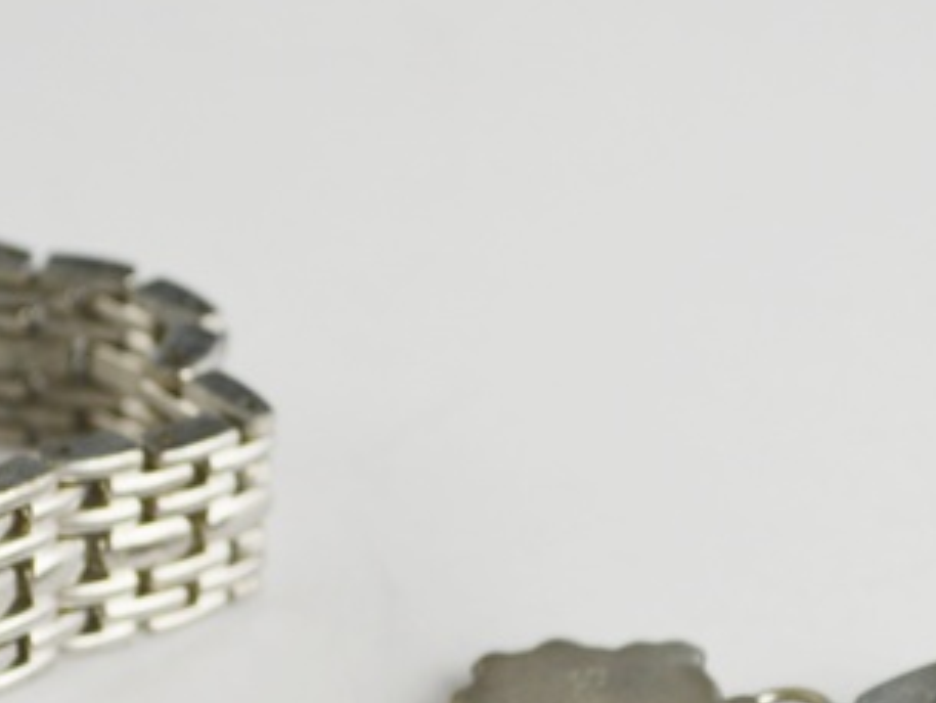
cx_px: 338
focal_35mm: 191
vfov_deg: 7.7
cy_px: 767
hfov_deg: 10.3
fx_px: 5178
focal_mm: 45
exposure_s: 1/125
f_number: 5.6
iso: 220
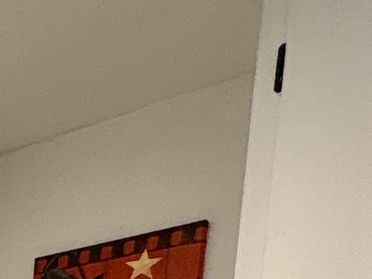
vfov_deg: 11.4
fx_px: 1010
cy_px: 769
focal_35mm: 94
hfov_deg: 15.1
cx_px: -455
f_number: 2.2
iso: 100
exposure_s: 1/120
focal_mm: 2.22
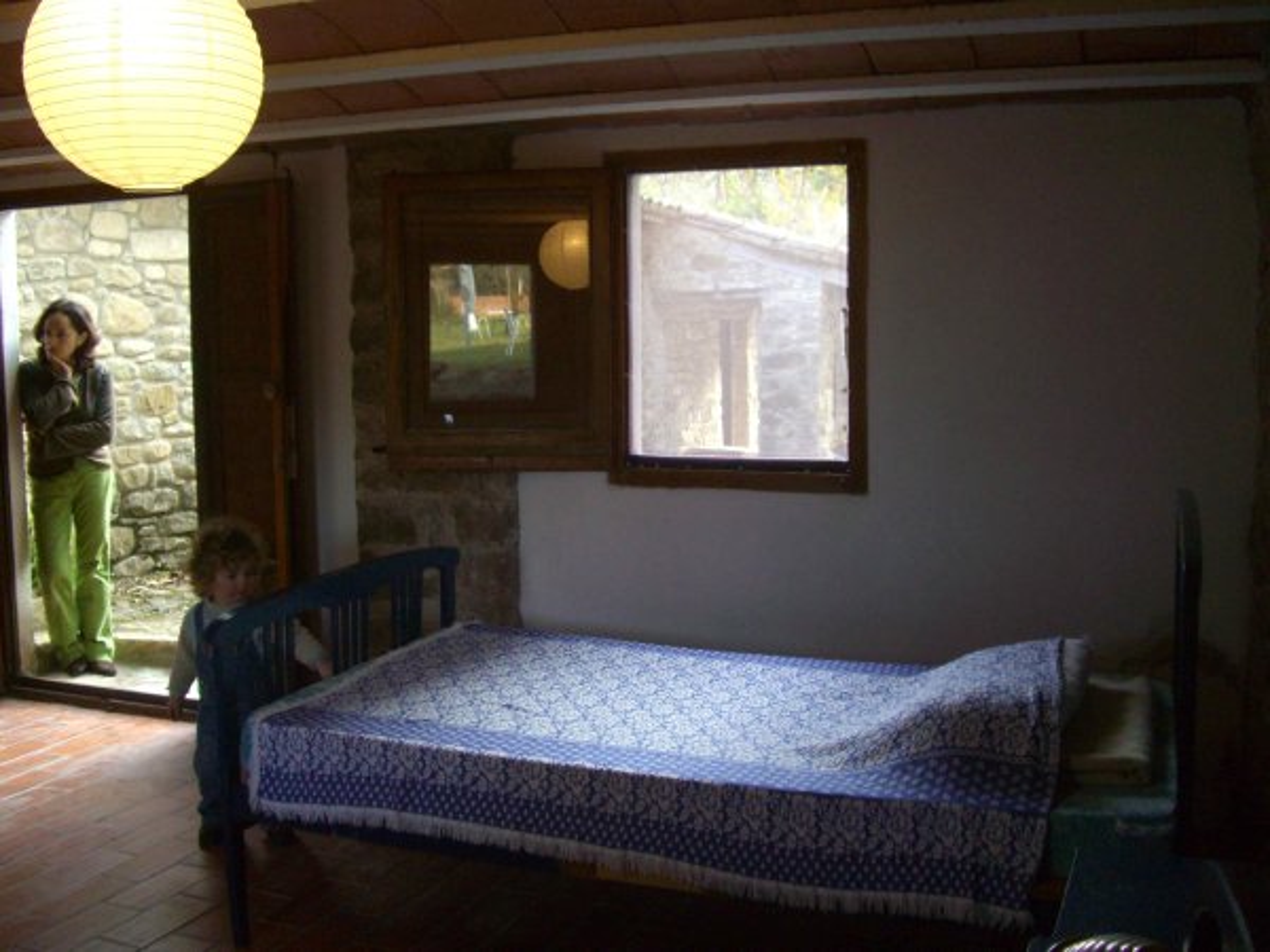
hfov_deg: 49.0
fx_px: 1394
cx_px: 635
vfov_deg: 37.7
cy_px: 476
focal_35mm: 38
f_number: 2.8
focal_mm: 7.9
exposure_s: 1/100
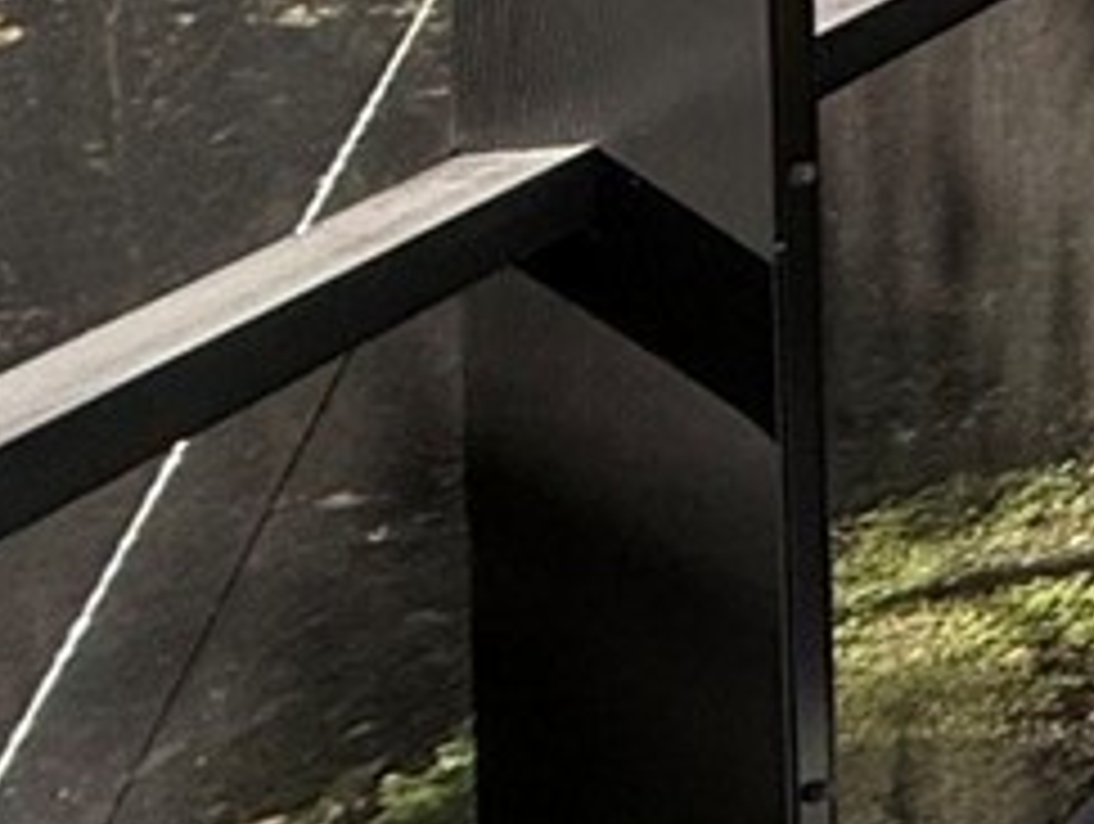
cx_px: 3431
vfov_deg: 13.7
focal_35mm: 92
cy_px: -833
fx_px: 2912
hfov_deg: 10.9
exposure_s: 1/284
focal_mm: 2.22
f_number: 2.2
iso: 64
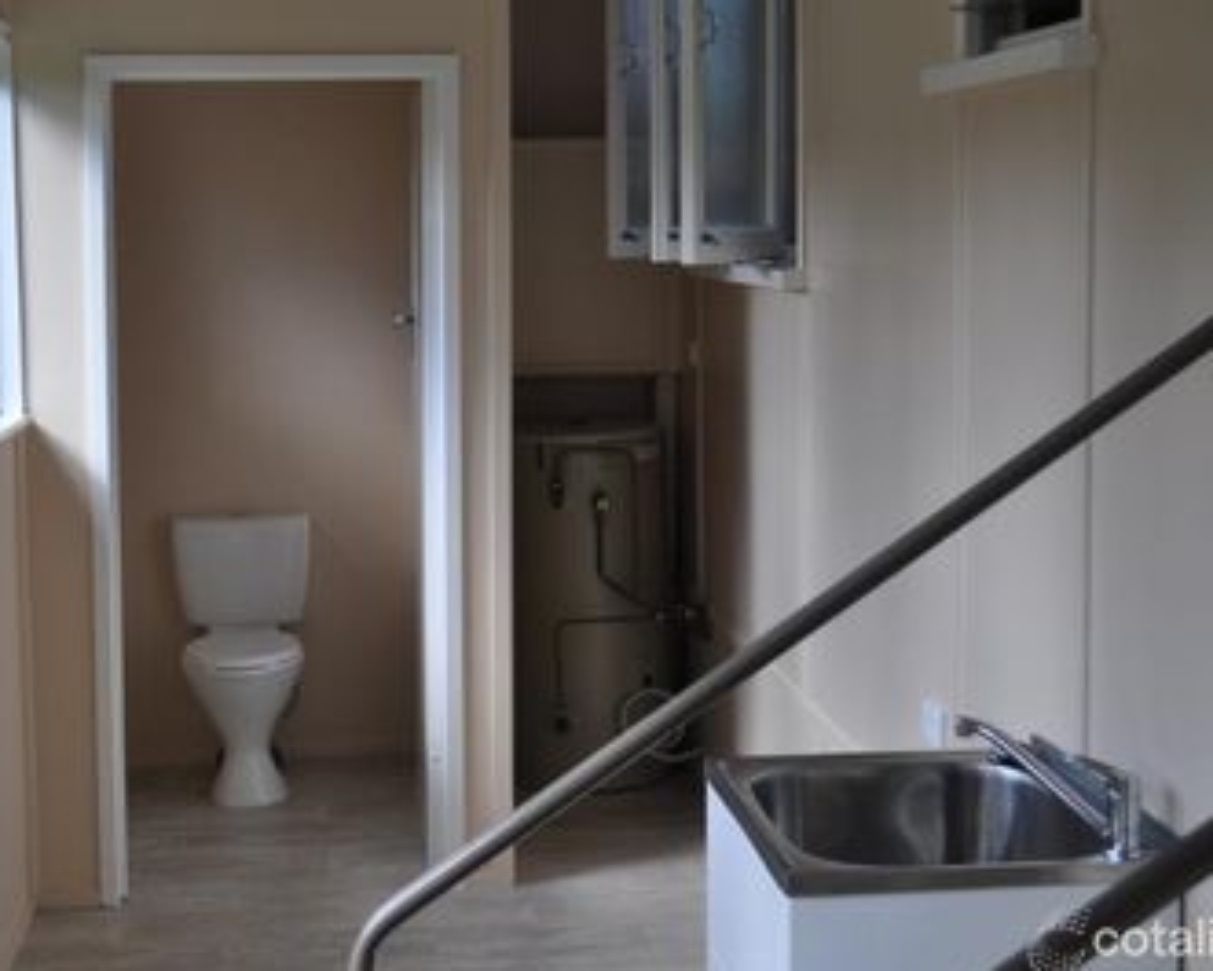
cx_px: 462
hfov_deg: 31.3
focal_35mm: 60
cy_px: 442
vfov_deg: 25.4
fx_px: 2155
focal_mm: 30
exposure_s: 1/125
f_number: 5.6
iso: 400
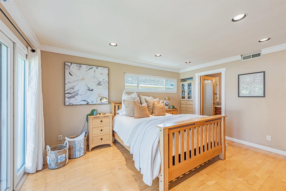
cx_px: 143
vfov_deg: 77.4
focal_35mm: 15
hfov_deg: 100.4
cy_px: 96
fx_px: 119
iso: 100
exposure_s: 1/13
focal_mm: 15
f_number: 8
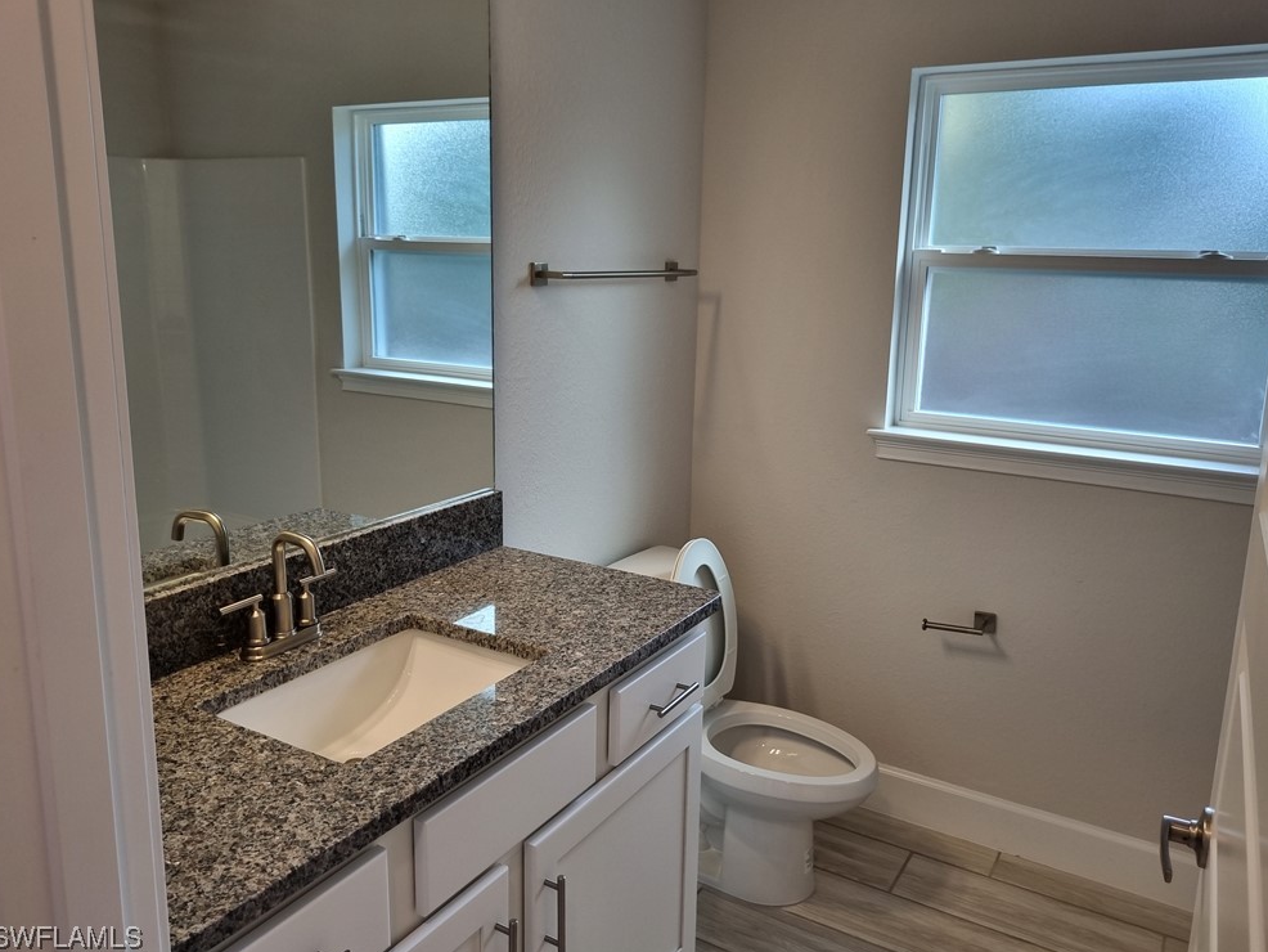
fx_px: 989
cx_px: 643
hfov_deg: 65.3
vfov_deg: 51.4
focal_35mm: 27
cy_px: 472
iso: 64
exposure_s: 1/120
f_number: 1.8
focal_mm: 5.4
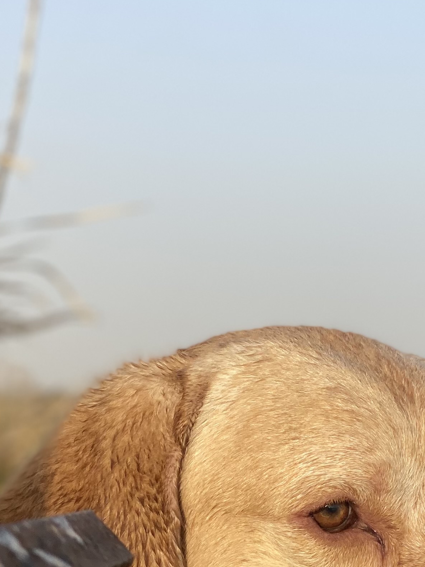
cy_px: 630
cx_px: 434
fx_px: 2177
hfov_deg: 11.0
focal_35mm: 133
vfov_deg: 14.5
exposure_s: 1/773
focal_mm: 6
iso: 20
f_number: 2
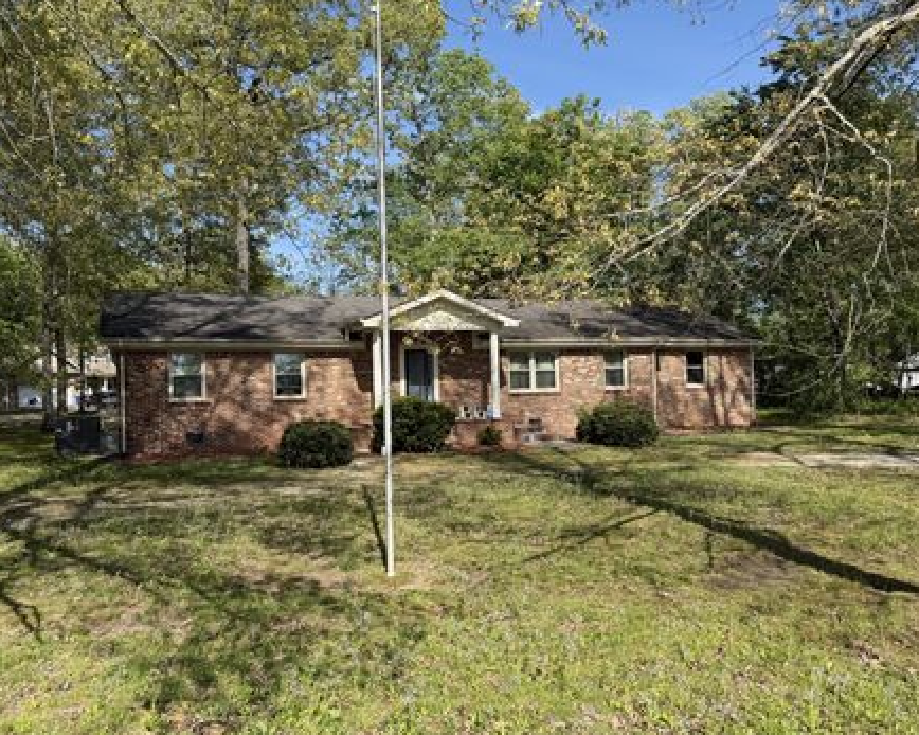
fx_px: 734
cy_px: 393
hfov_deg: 63.9
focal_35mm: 27
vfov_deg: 53.1
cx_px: 407
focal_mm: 6.76
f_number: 1.78
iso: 80
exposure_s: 1/2801
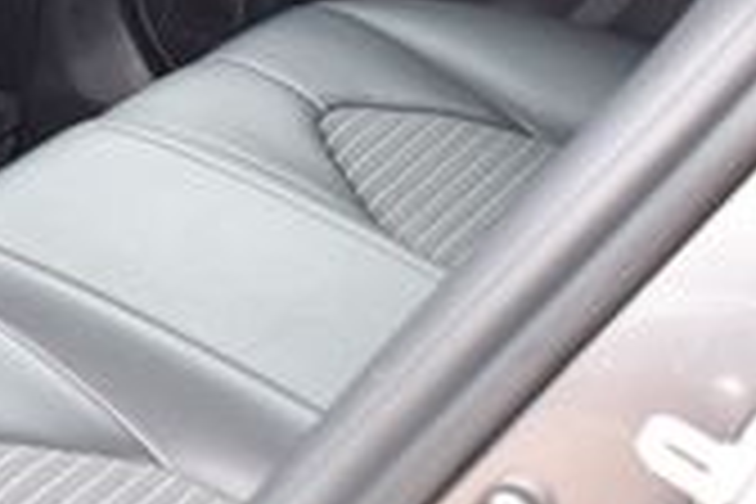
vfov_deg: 9.6
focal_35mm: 143
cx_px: -392
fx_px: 3001
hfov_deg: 13.5
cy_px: 144
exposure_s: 1/60
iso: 450
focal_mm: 25
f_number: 4
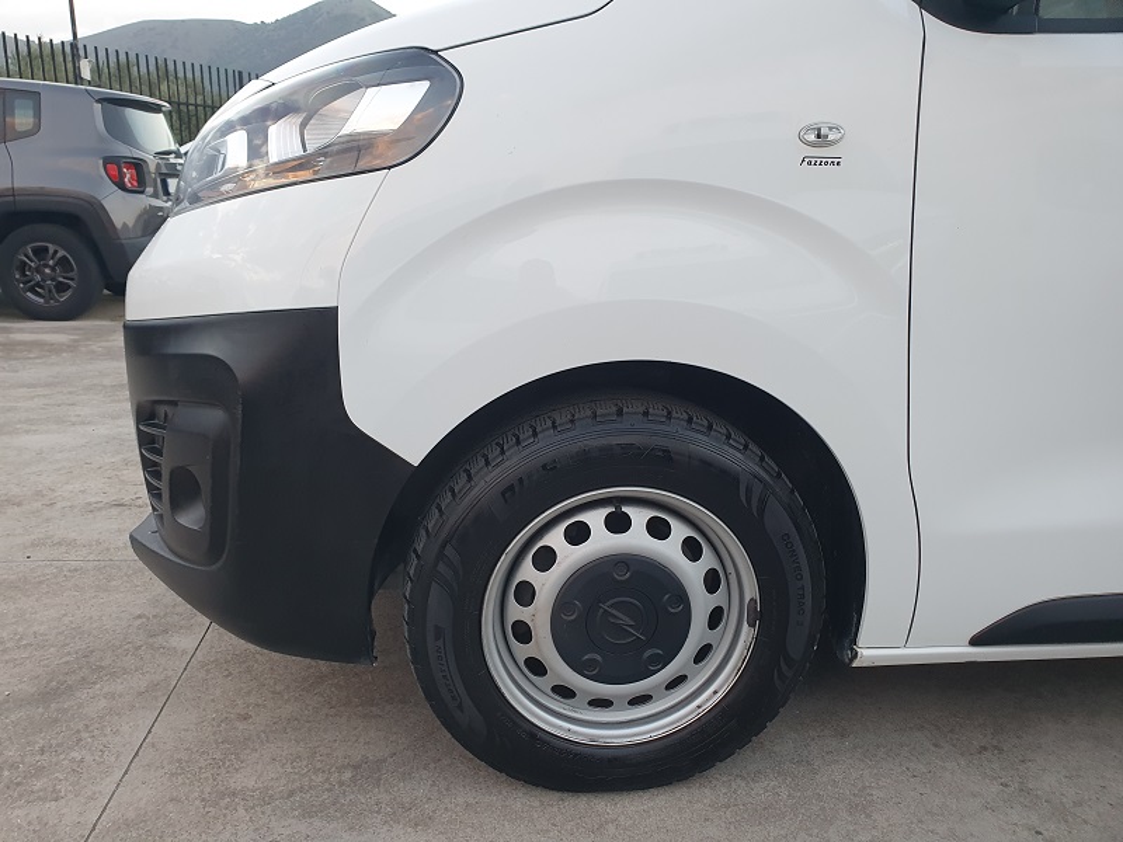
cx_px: 562
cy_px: 421
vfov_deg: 53.1
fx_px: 843
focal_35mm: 26
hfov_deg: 67.3
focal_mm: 4.32
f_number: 2.4
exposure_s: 1/100
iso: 125
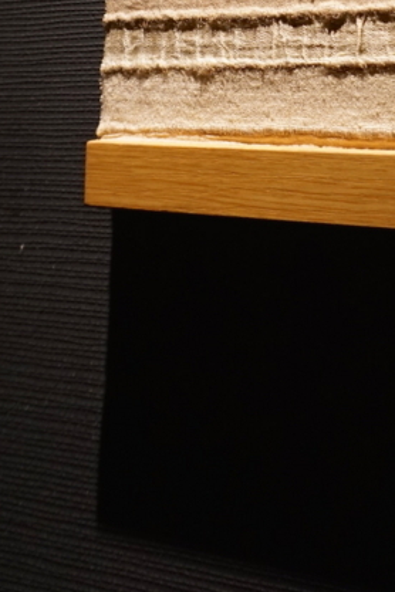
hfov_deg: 22.7
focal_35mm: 59
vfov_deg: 29.3
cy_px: -116
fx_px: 971
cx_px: 316
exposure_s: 1/60
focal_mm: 16
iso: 800
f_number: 4
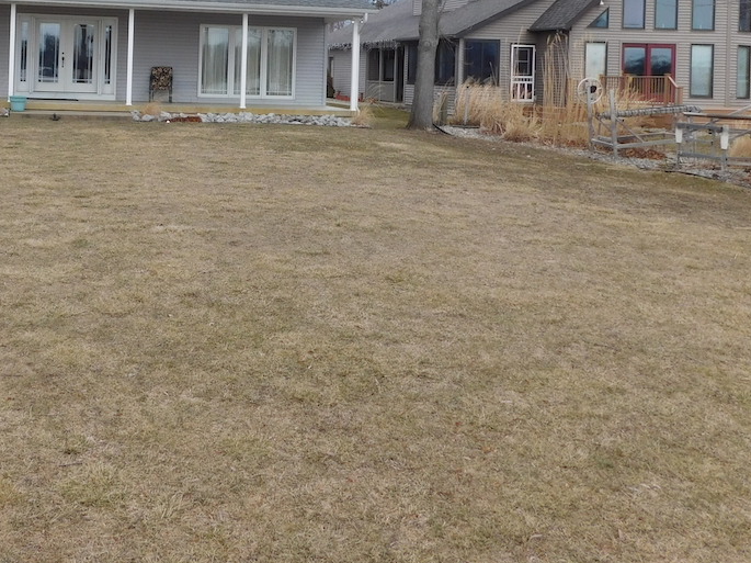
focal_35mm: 43
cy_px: 87
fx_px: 932
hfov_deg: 42.1
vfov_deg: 32.3
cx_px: 158
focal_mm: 4
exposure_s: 1/1000
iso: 125
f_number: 3
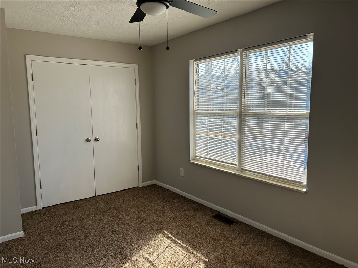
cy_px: 134
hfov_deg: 67.3
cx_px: 179
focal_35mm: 26
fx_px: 269
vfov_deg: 53.1
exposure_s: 1/1468
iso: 50
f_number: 1.5
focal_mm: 5.7
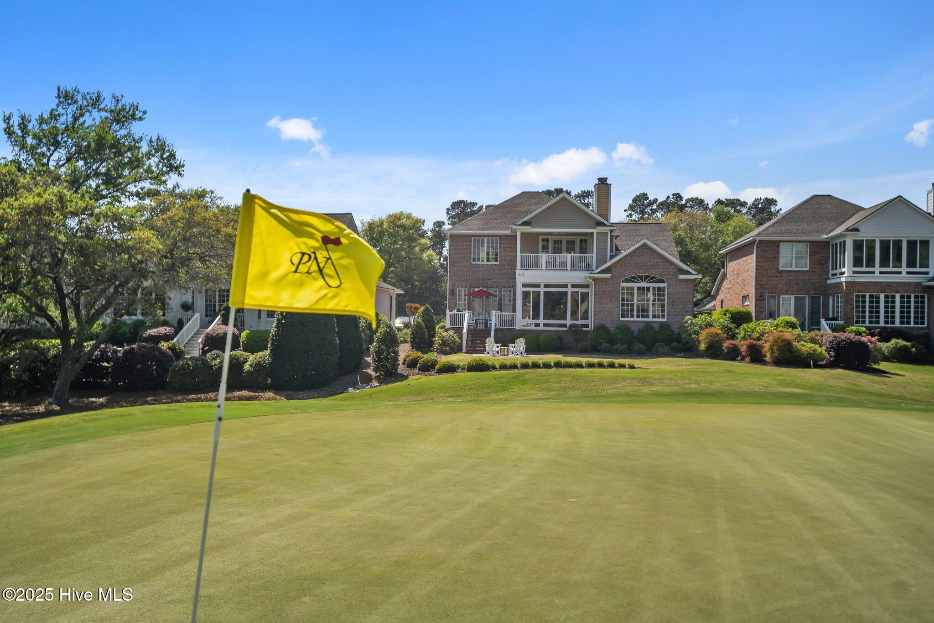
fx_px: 908
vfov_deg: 37.8
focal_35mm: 35
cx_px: 467
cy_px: 312
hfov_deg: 54.4
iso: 160
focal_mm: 35
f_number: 4
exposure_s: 1/1600
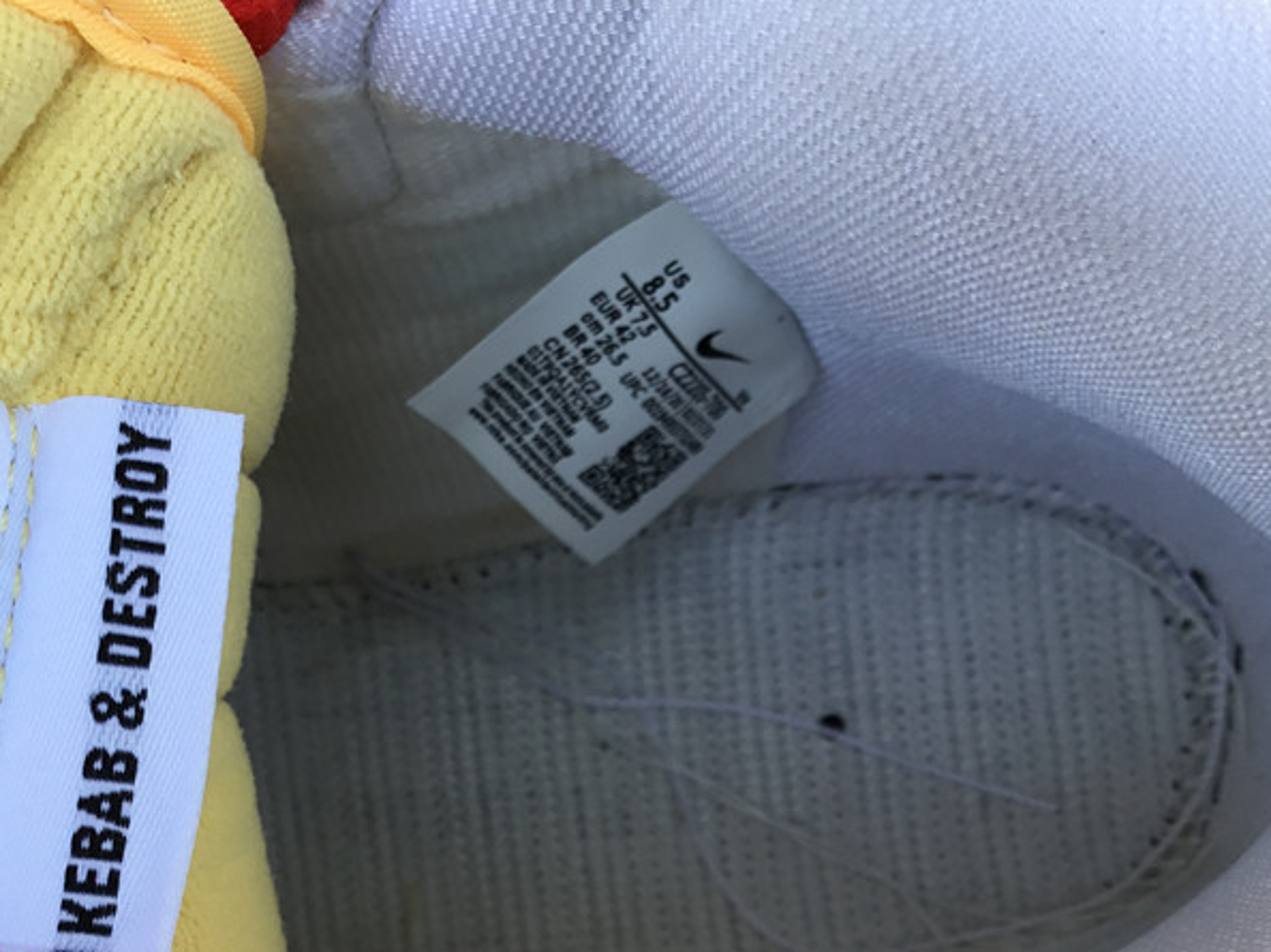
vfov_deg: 30.4
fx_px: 1725
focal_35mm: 47
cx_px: 460
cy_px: 711
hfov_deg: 40.1
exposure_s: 1/122
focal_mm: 3.3
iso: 25
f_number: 2.4
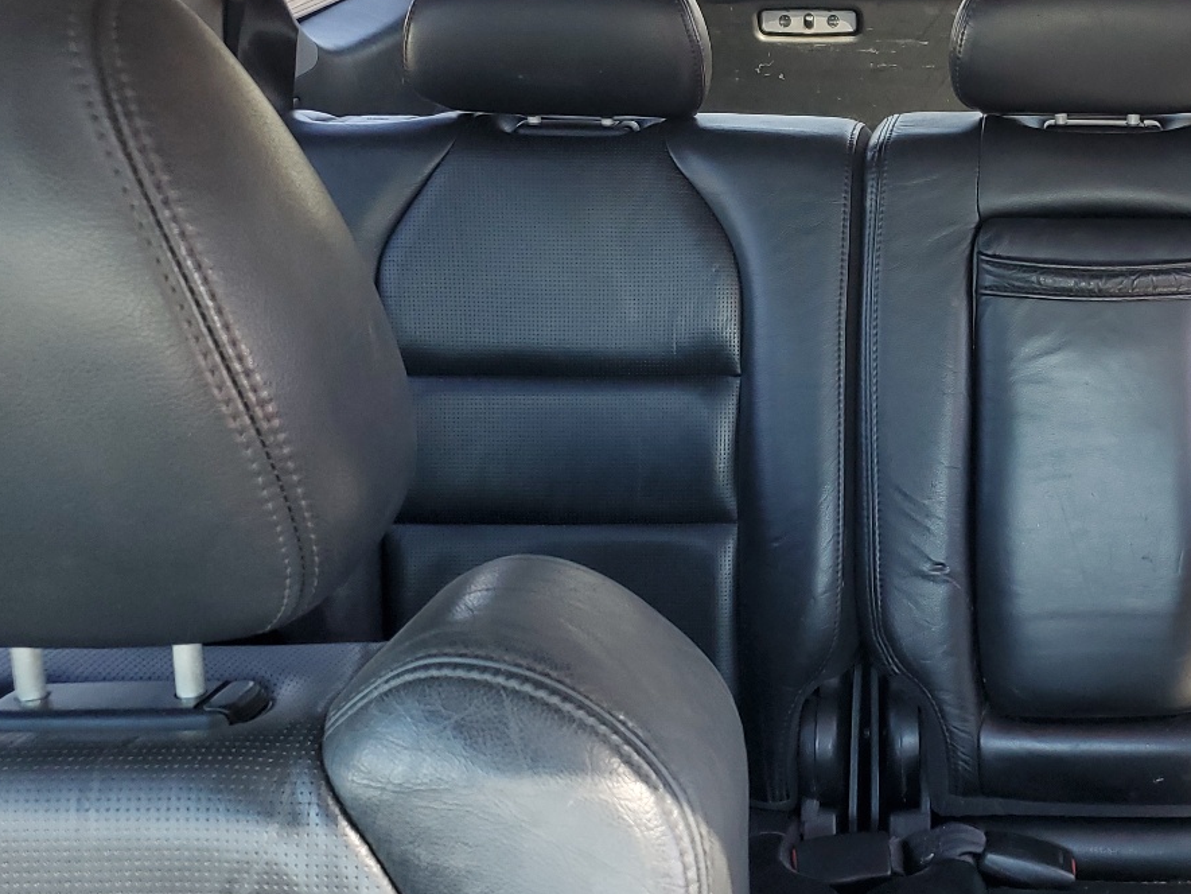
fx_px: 1617
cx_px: 995
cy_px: 381
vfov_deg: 30.8
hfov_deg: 38.5
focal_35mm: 47
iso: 59
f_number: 1.5
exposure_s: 1/120
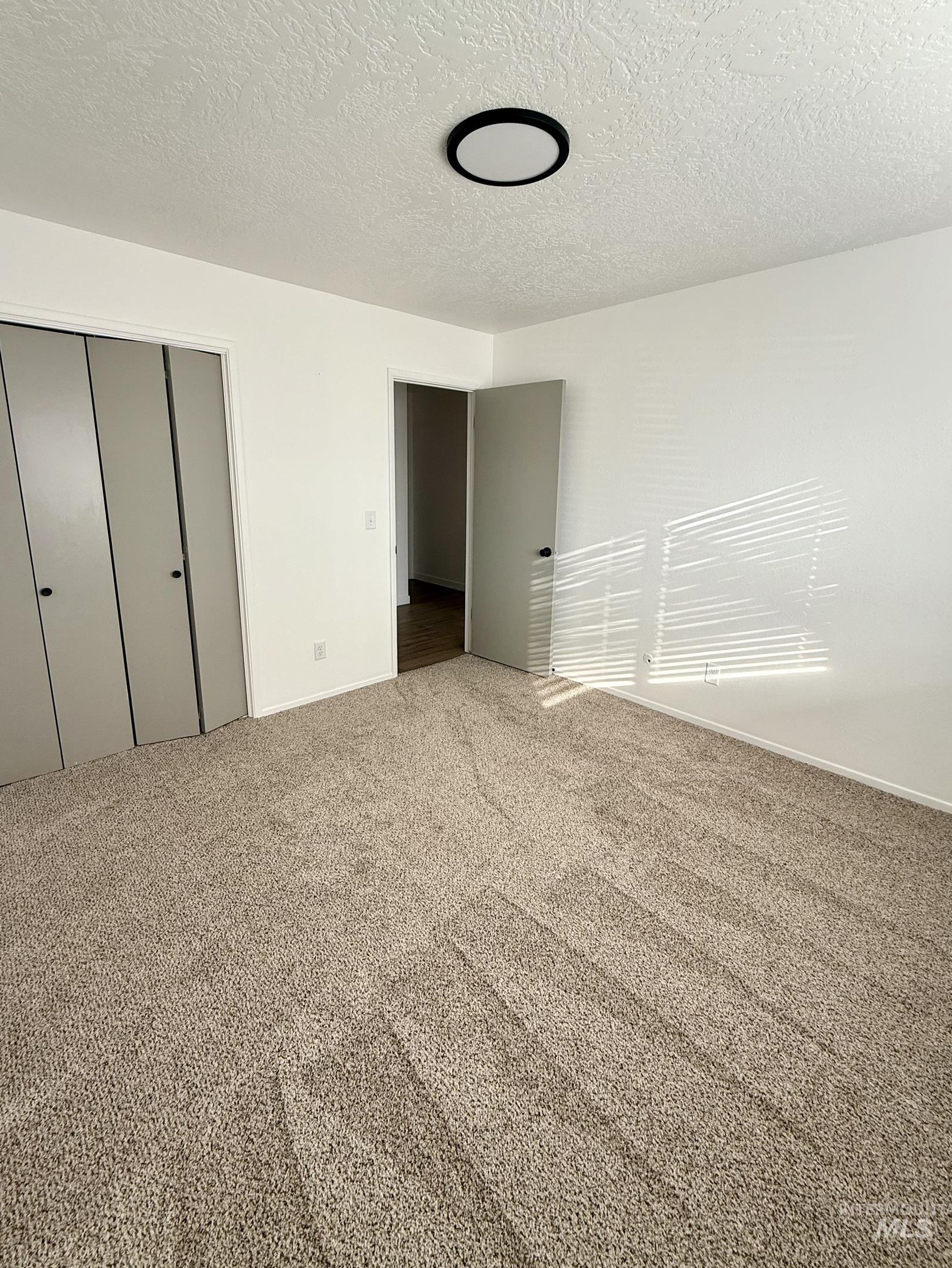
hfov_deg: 81.7
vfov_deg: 98.0
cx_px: 466
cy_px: 592
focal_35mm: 15
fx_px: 550
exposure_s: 1/99
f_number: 2.2
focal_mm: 2.22
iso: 64
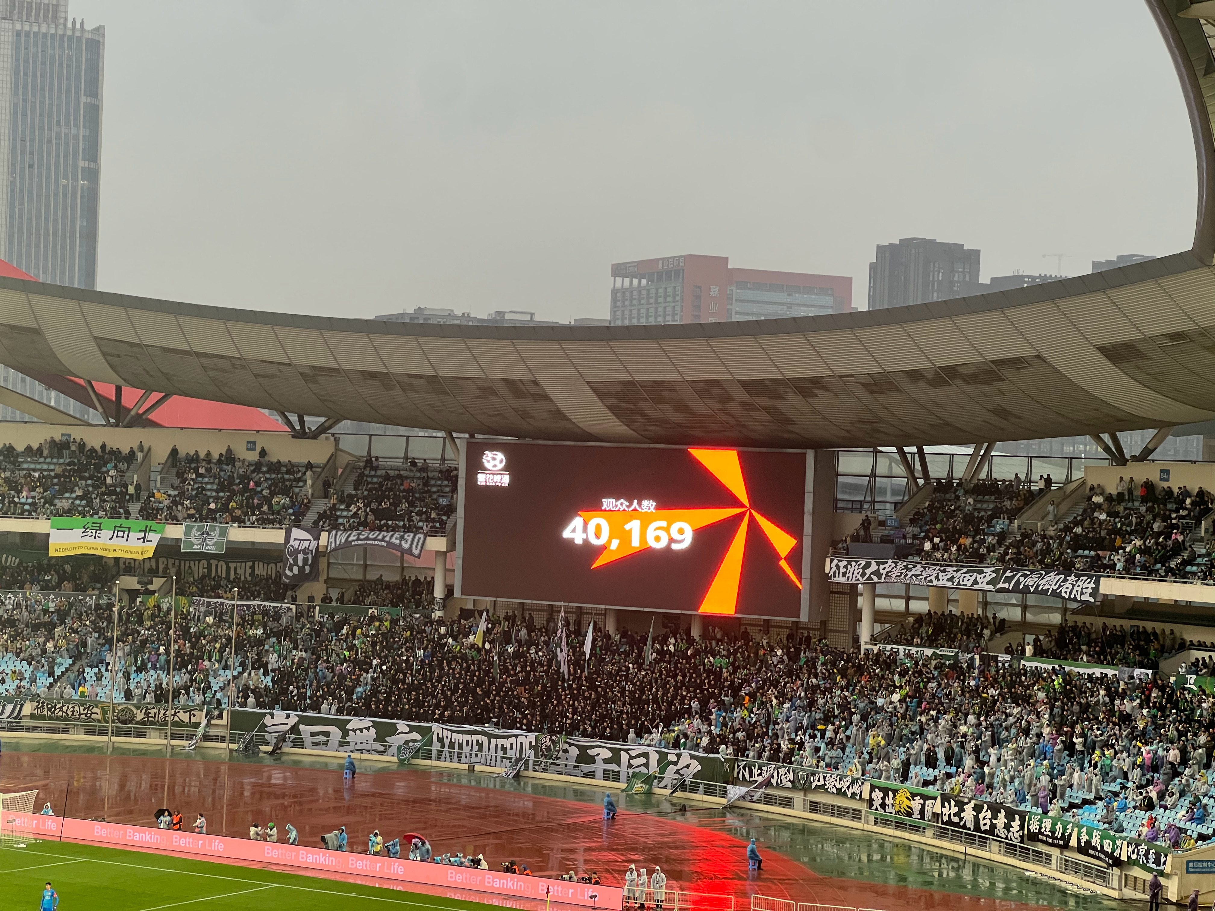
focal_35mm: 77
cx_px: 608
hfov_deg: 25.3
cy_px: 456
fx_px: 2703
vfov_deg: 19.1
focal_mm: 9
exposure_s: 1/100
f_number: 2.8
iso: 160
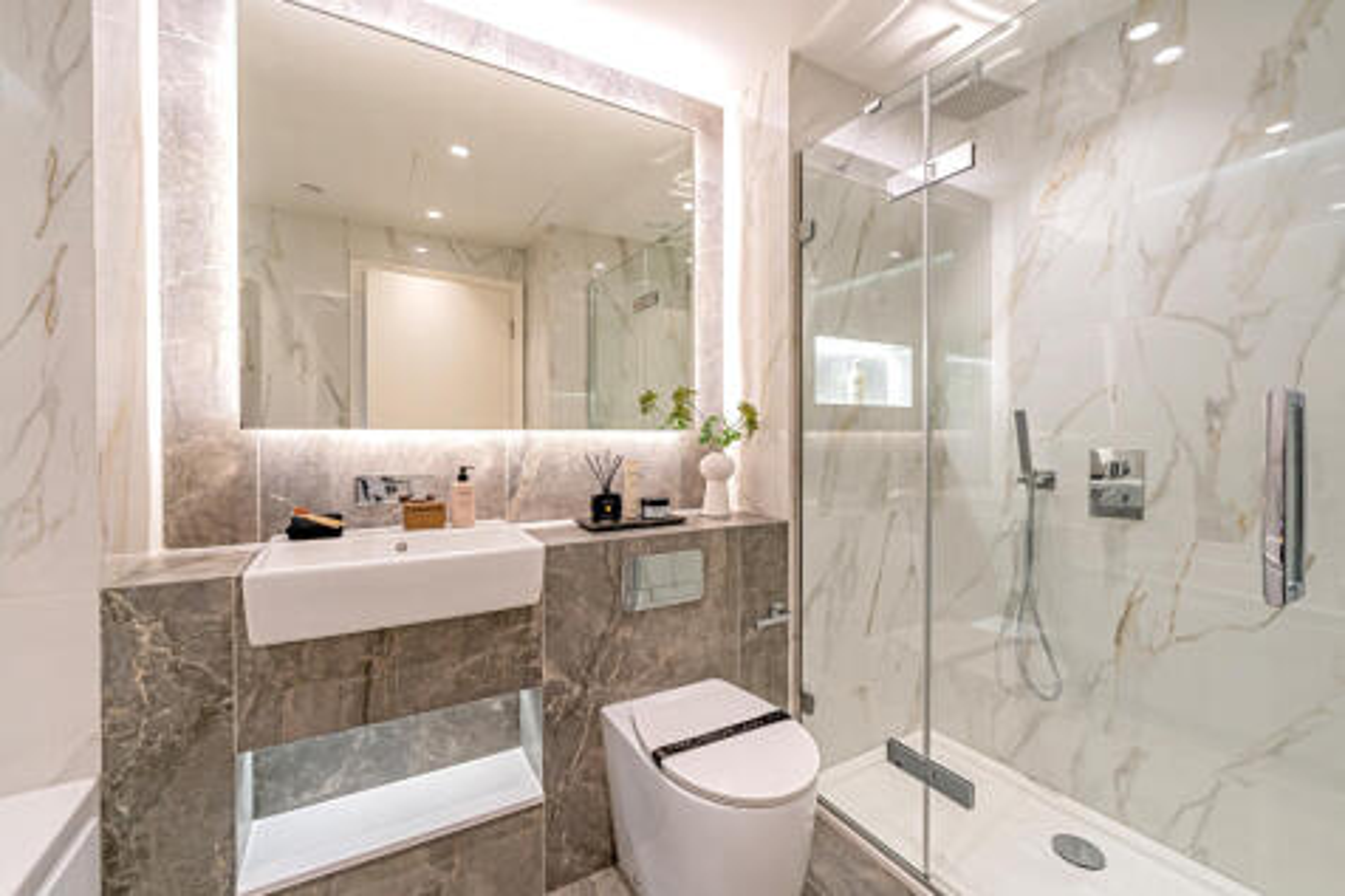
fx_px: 523
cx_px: 672
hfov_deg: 104.3
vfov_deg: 81.2
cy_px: 448
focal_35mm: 14
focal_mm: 14
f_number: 9
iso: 100
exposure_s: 1/3
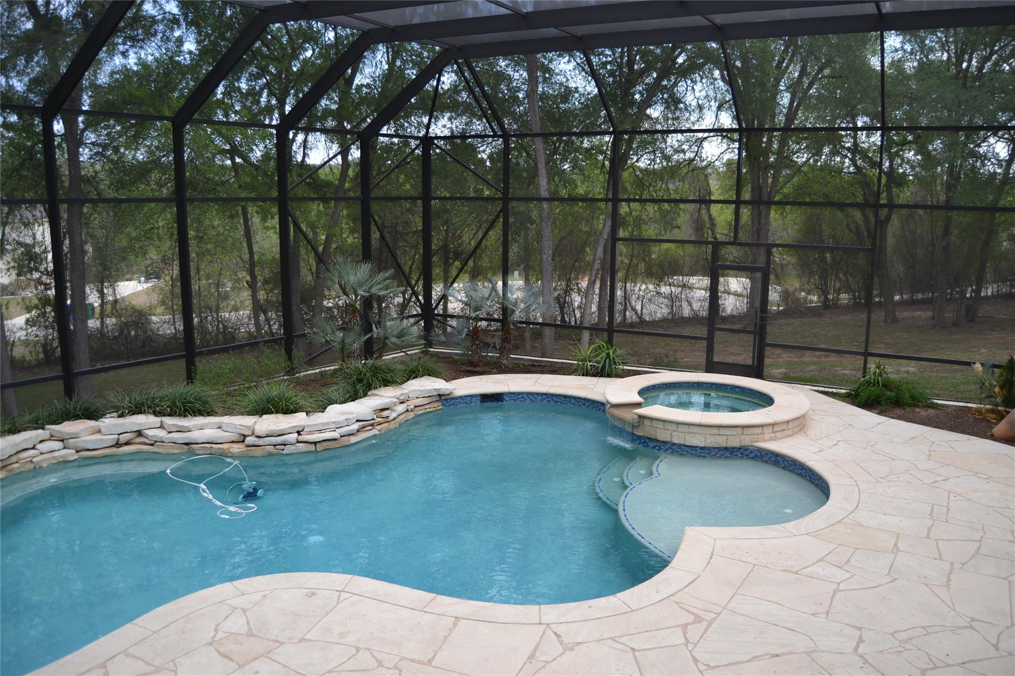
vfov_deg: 47.9
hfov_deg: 67.4
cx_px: 508
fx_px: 761
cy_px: 338
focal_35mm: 27
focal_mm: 18
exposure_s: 1/320
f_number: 3.5
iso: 100
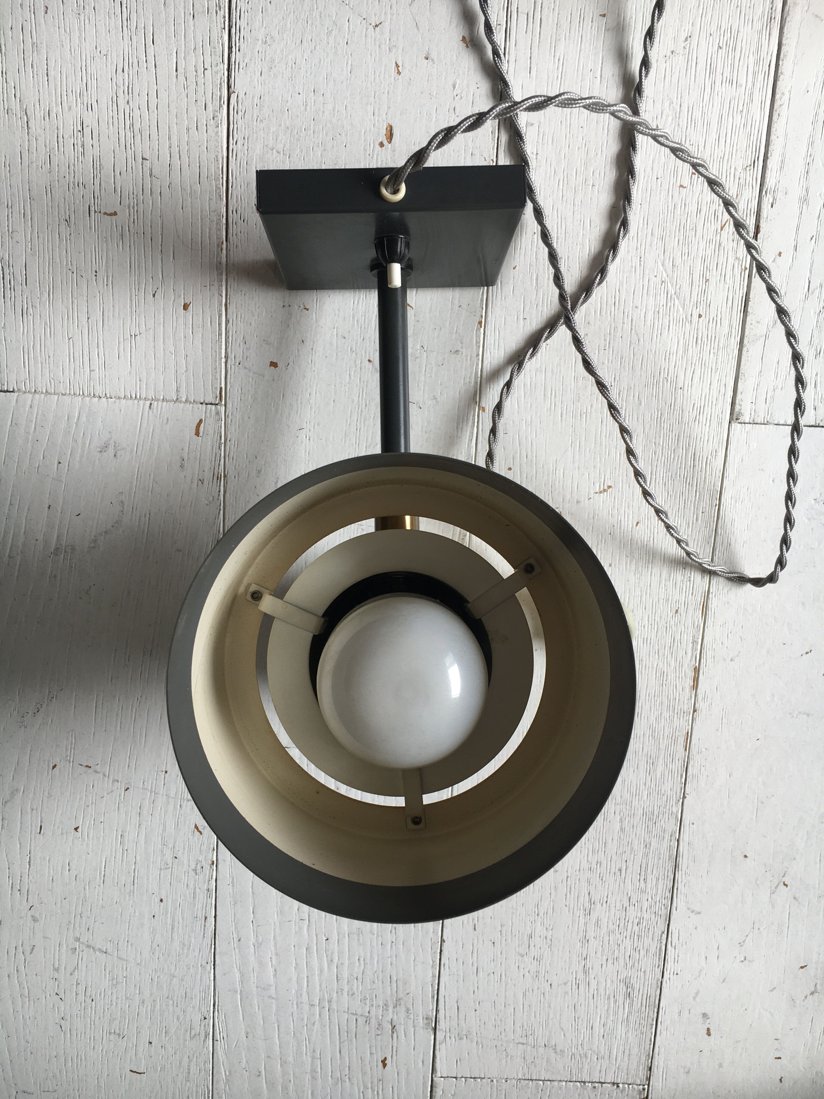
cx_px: 412
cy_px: 550
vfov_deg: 61.7
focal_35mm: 29
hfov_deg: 48.2
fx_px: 920
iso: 25
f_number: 2.2
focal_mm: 4.15
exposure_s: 1/125
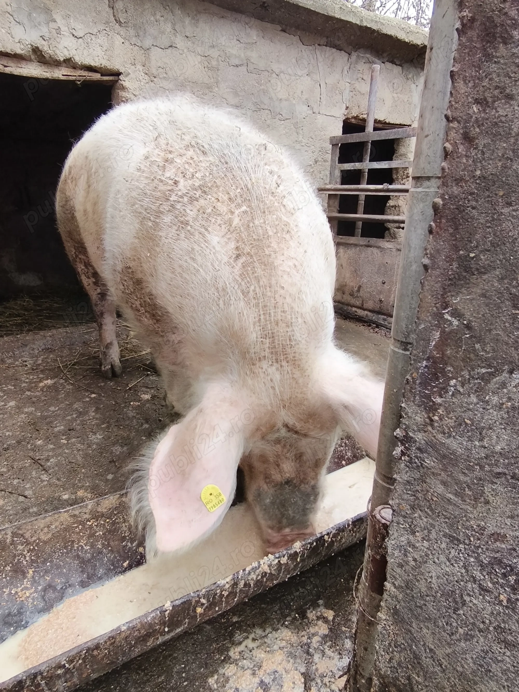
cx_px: 260
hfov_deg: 56.8
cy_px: 346
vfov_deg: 71.6
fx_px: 480
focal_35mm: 24
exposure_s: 1/100
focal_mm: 1.91
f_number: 2.2
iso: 64
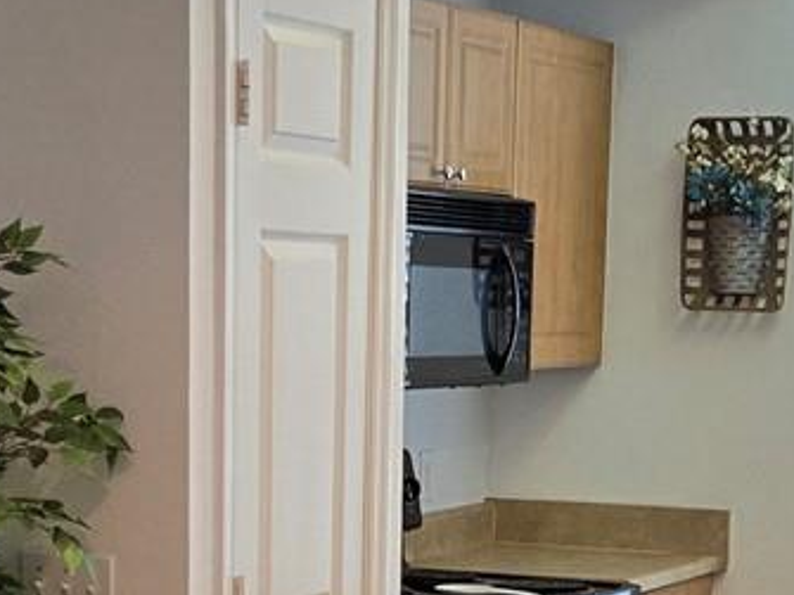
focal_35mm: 110
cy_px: 863
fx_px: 2522
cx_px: 310
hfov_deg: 17.9
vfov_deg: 12.8
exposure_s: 1/120
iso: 160
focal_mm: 5.4
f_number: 1.8
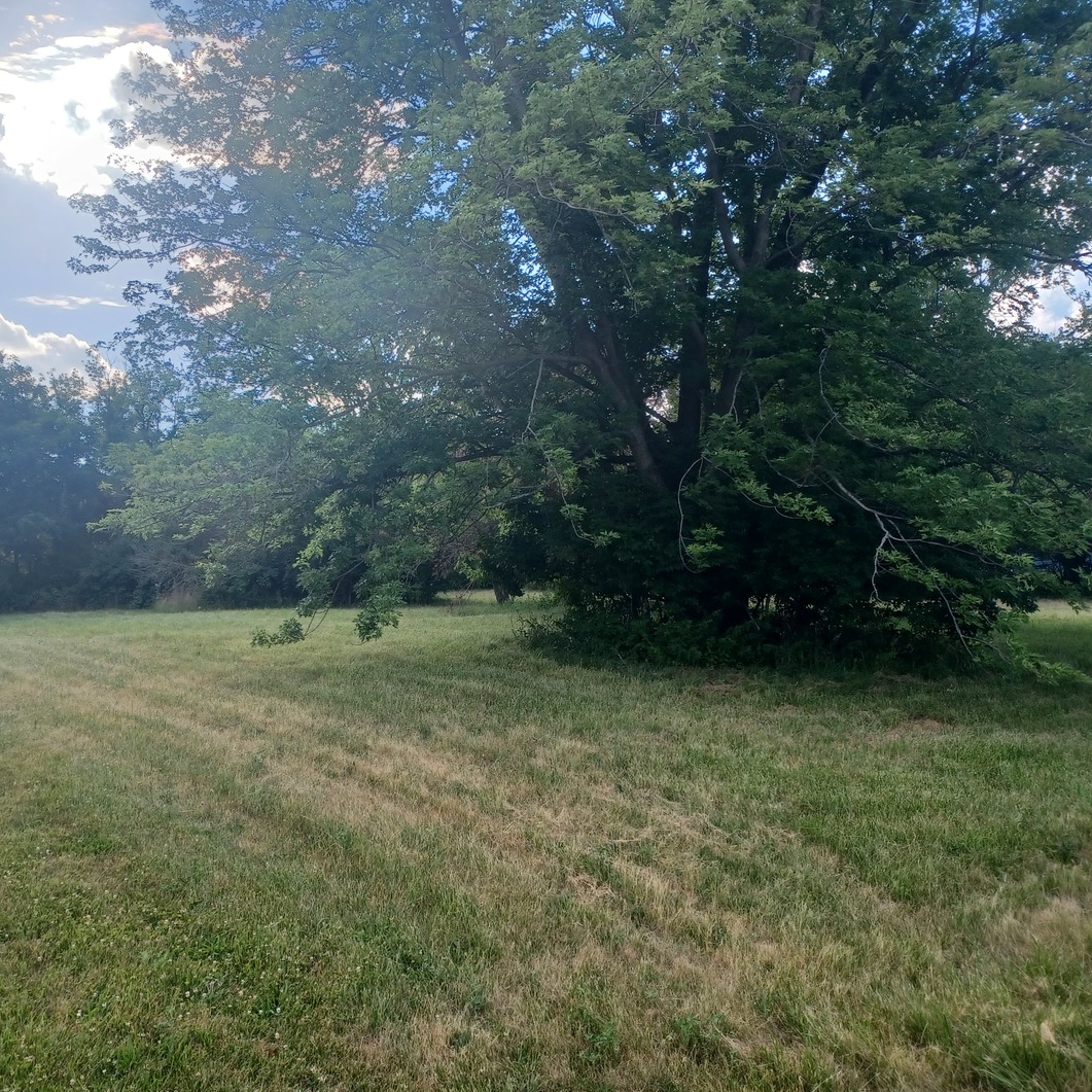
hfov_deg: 53.5
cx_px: 420
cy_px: 543
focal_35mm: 30
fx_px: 1071
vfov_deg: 54.0
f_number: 1.8
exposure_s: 1/165
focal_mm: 4.6
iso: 32
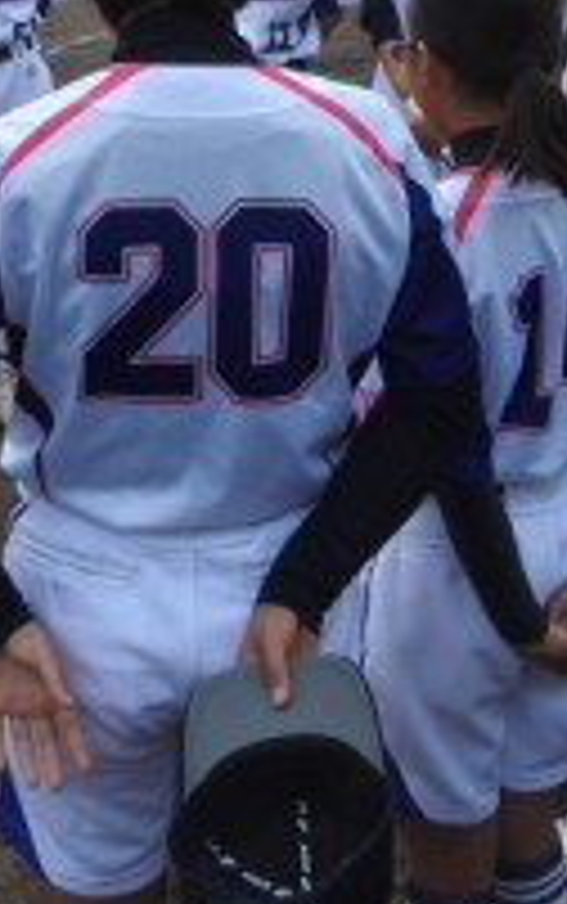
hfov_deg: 17.2
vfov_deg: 26.3
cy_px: 108
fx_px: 1875
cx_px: 194
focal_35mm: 76
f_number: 3.3
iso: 100
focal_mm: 4.3
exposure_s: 1/800
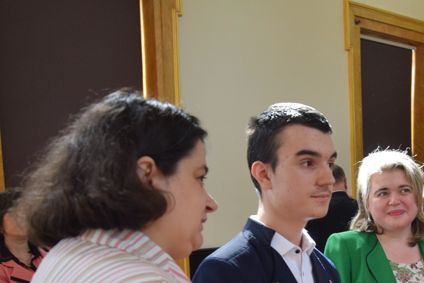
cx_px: 383
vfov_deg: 21.2
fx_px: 730
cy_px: 277
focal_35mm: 62
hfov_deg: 30.9
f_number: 3.8
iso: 800
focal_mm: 21
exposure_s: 1/60
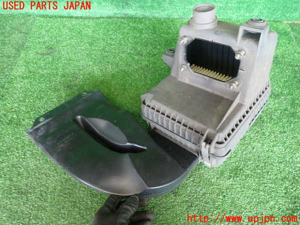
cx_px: 150
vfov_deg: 54.9
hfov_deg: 69.4
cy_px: 112
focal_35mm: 25
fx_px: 217
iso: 200
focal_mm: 4.5
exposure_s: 1/40
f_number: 2
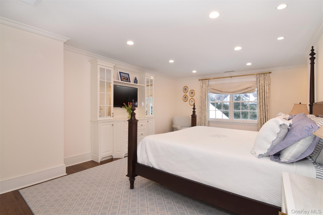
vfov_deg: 72.0
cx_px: 162
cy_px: 108
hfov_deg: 95.0
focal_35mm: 16
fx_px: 148
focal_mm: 11
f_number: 11
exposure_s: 1/20
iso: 640
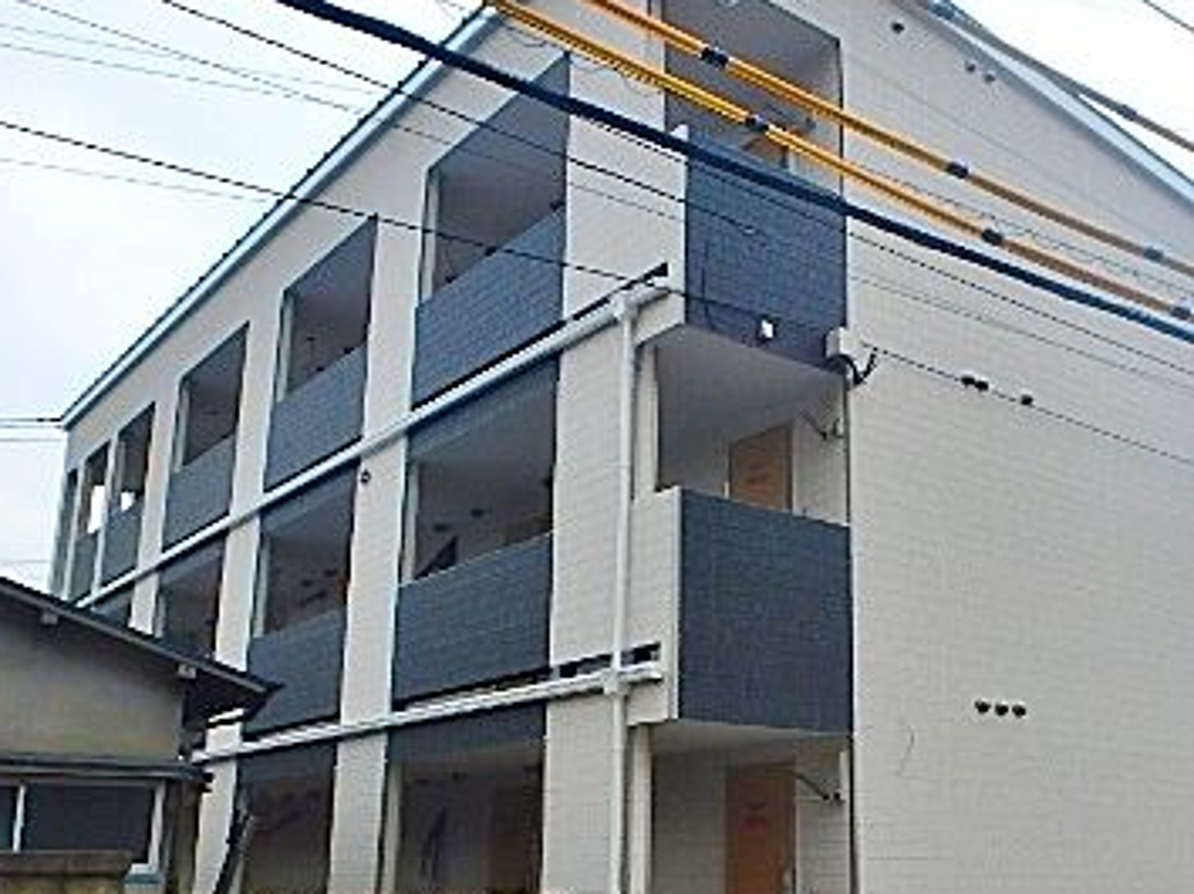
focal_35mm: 38
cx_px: 766
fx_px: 1310
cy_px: 563
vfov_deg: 37.4
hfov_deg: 48.4
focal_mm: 3.7
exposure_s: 1/640
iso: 125
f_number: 3.5
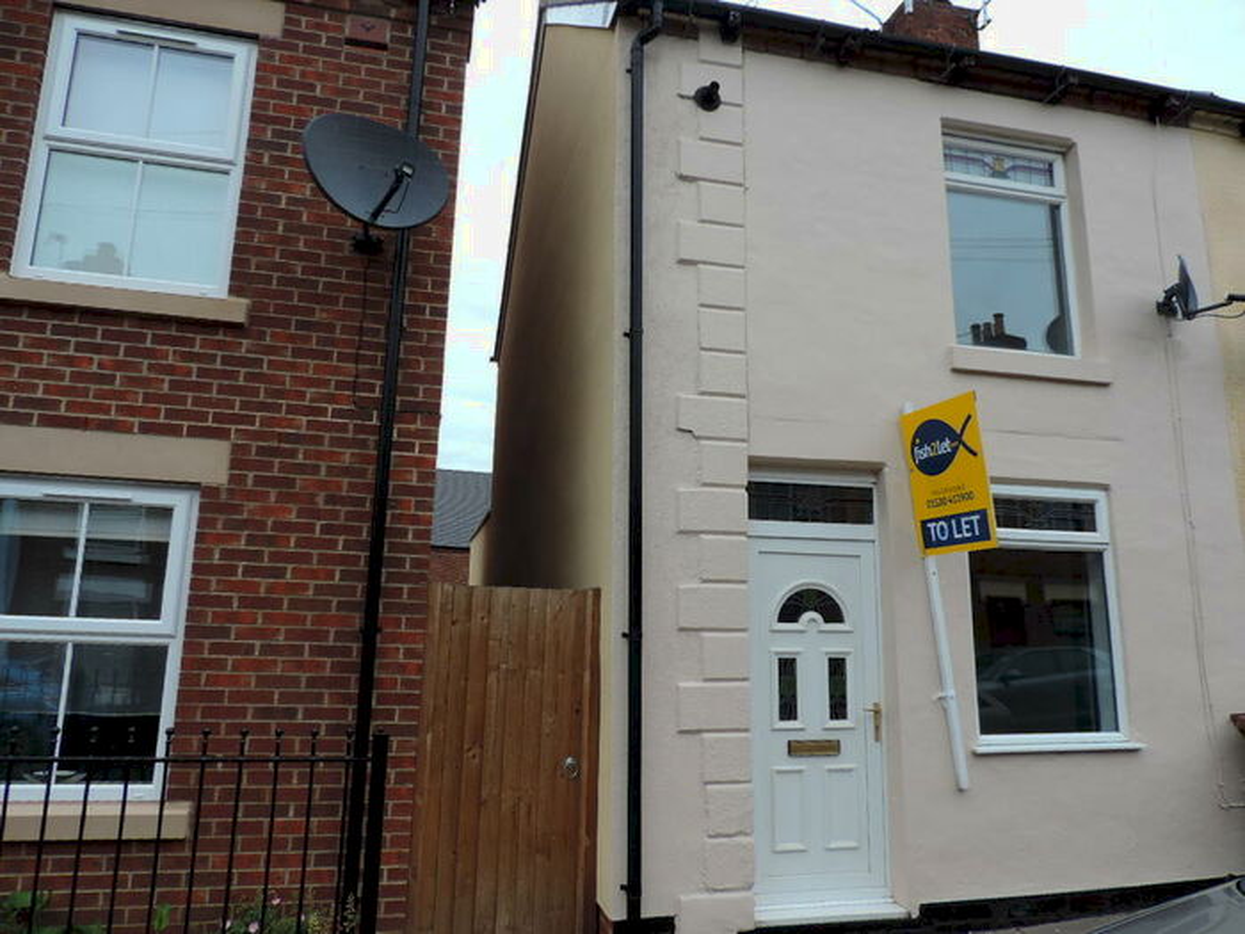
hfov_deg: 71.6
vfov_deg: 56.8
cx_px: 622
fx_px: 863
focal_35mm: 24
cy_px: 467
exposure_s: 1/125
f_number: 3
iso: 80
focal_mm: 4.3
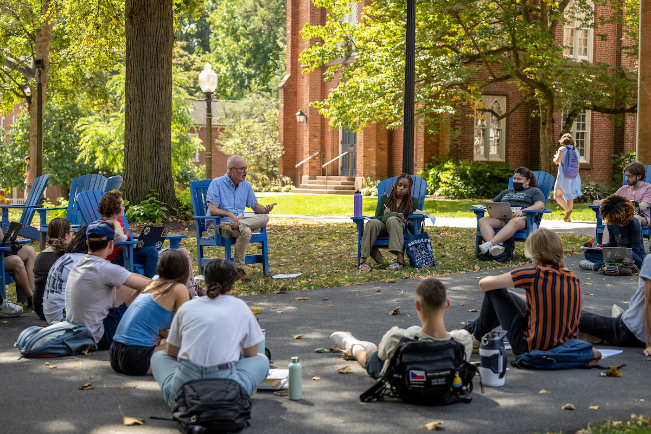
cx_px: 326
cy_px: 217
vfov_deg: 19.5
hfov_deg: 28.8
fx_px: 1266
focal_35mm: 70
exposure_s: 1/200
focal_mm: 70
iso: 100
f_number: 3.5
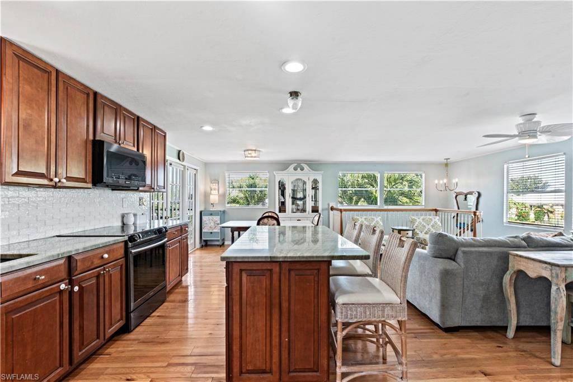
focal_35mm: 16
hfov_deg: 96.8
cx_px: 286
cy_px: 191
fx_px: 255
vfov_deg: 73.7
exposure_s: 1/8
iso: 1000
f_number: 13
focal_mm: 16
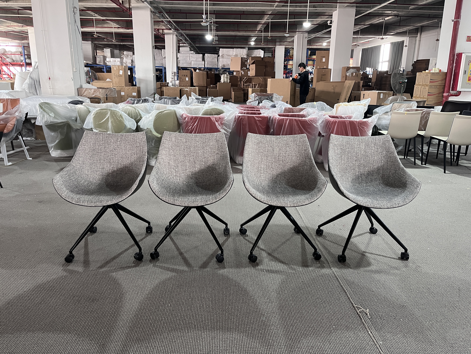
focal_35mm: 26
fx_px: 354
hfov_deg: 67.3
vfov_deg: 53.1
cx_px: 236
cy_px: 177
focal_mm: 5.1
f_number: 1.6
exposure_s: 1/50
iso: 160
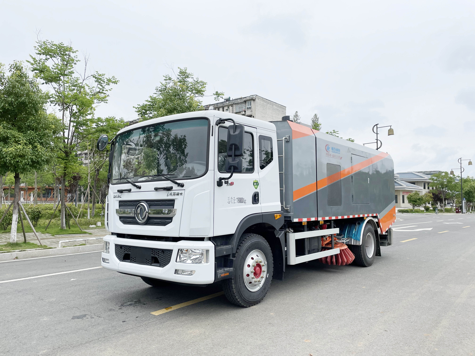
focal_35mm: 26
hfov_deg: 67.3
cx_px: 238
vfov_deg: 53.1
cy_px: 178
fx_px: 357
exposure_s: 1/3509
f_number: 1.6
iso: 32
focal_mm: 4.2
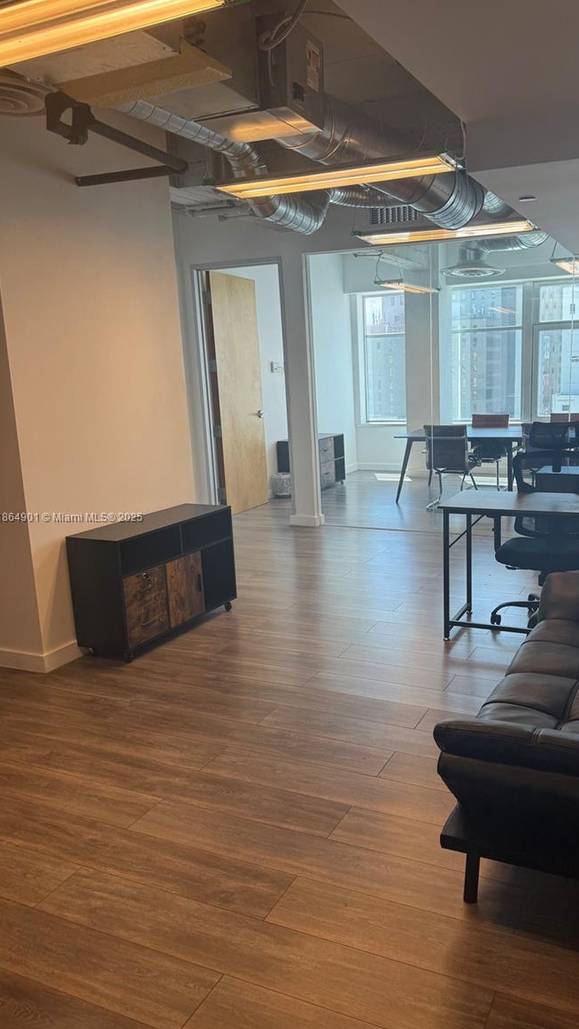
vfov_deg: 69.9
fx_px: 737
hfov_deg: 42.4
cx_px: 379
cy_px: 518
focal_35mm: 27
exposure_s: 1/127
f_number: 1.78
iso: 80
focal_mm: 6.76
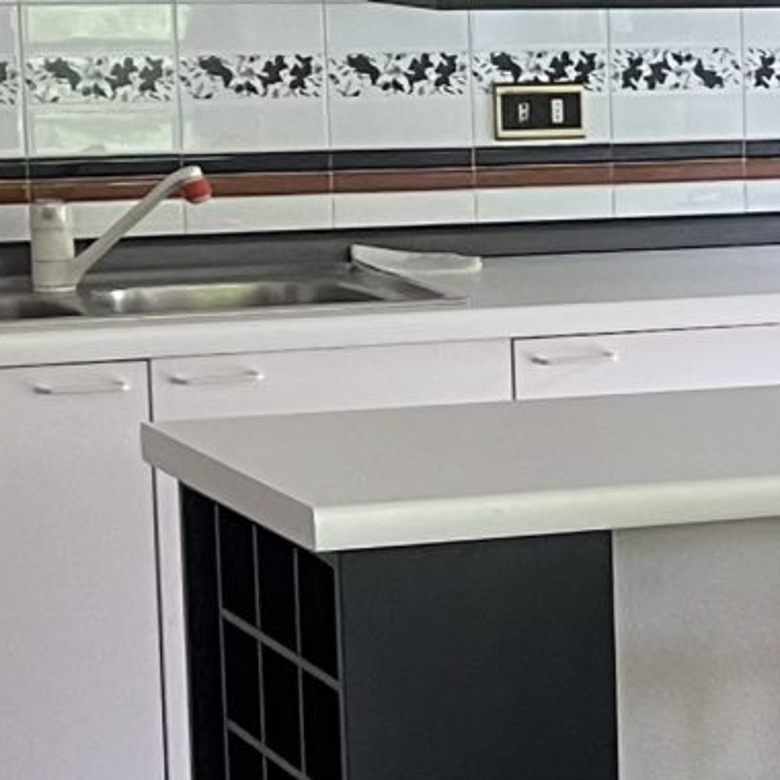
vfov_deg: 11.7
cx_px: 1320
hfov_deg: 11.1
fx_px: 3798
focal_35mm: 149
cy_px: 624
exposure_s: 1/60
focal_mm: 5.1
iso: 160
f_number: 1.6
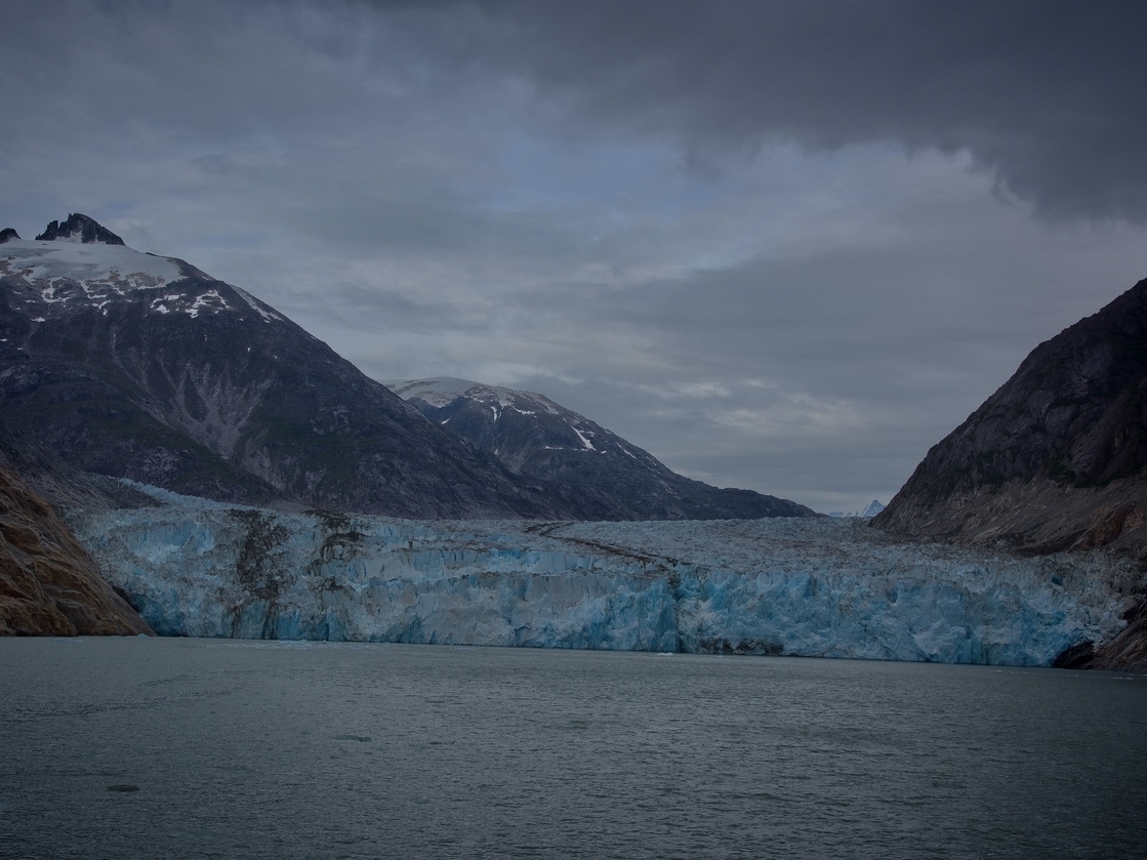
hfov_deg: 42.9
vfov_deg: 32.9
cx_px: 546
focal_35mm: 44
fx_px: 1458
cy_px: 433
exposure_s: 1/250
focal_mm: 40
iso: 100
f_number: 10
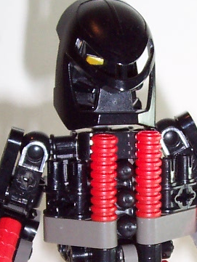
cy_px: 233
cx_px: 139
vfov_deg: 15.8
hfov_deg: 12.0
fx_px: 933
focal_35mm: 123
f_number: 2.8
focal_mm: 5.6
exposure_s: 1/60
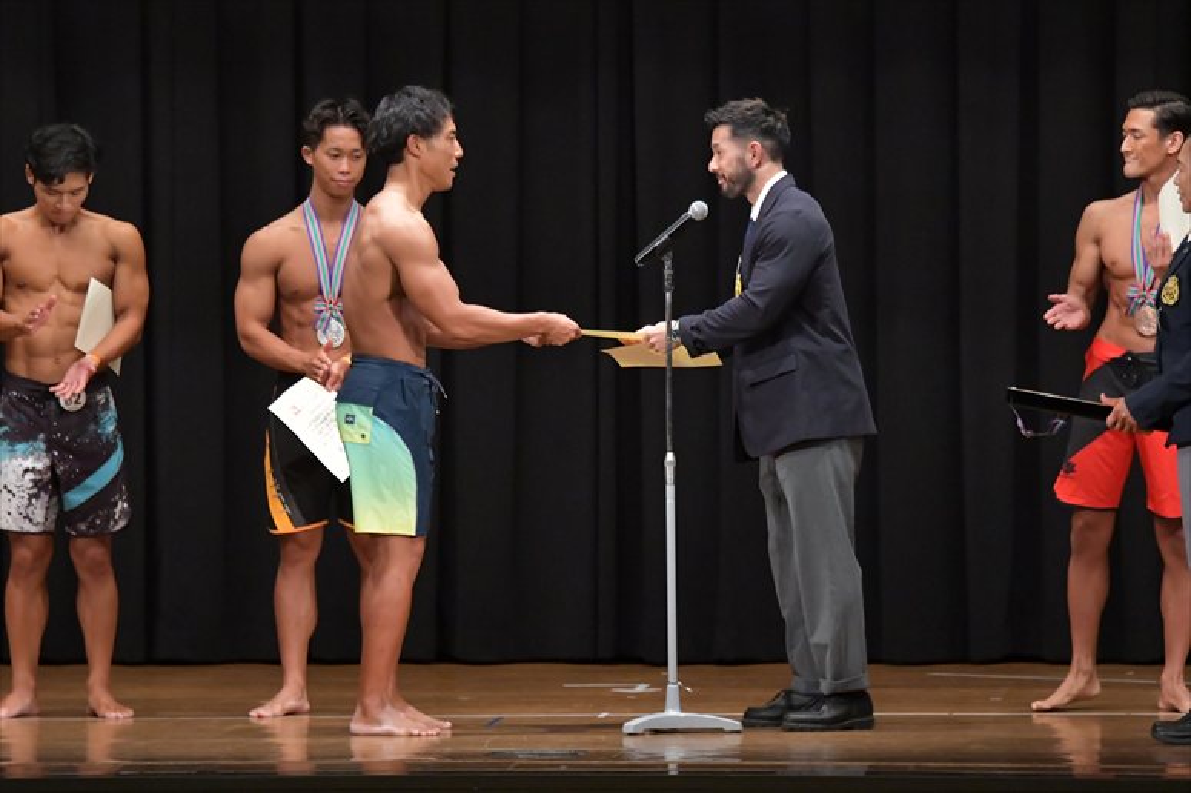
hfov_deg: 10.2
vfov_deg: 6.8
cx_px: 596
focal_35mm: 202
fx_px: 6680
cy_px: 396
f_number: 5.6
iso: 6400
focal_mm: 135
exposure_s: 1/400
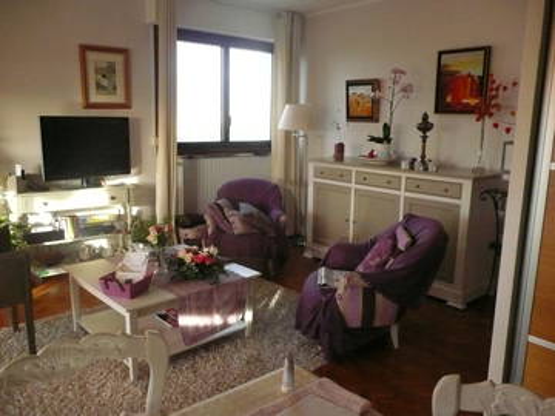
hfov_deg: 63.4
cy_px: 208
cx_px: 278
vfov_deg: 49.7
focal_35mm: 28
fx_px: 449
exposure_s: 1/320
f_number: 3.3
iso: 800
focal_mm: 4.6
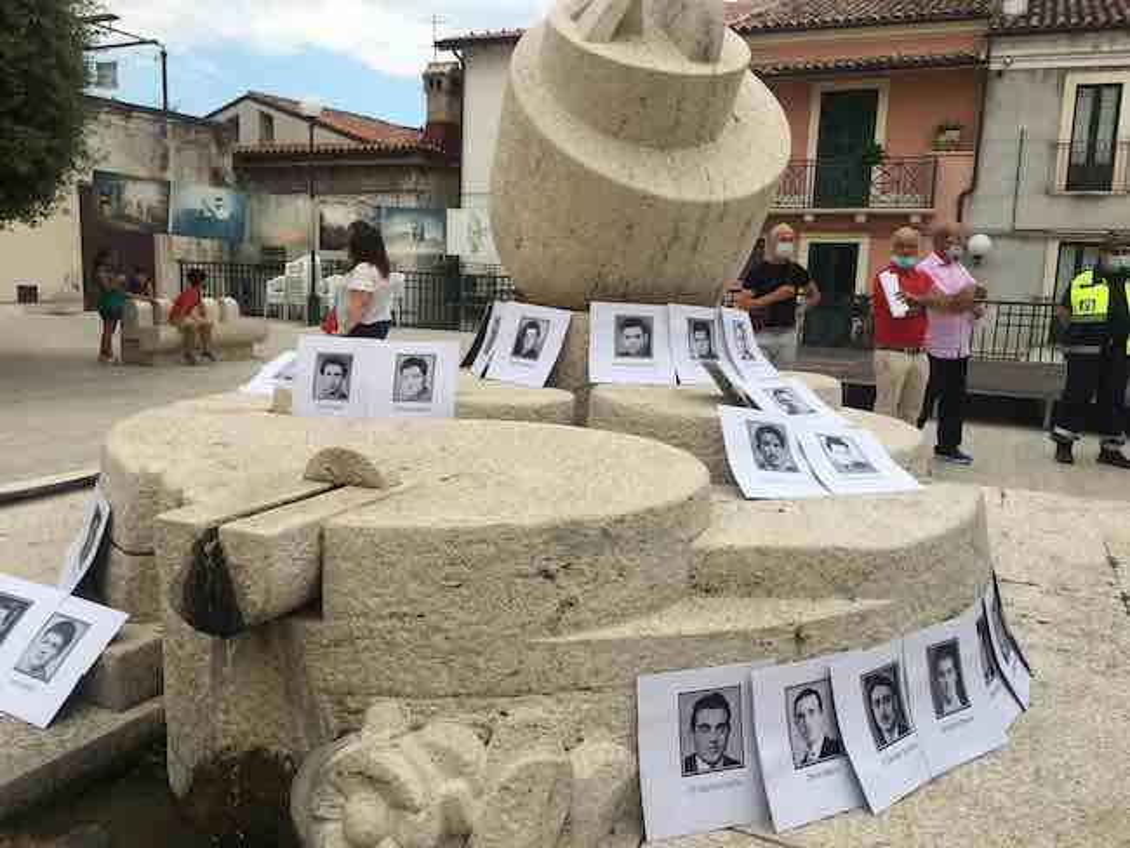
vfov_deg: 48.3
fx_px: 947
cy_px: 424
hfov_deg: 61.6
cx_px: 565
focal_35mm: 29
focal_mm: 4.15
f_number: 2.2
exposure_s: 1/827
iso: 25
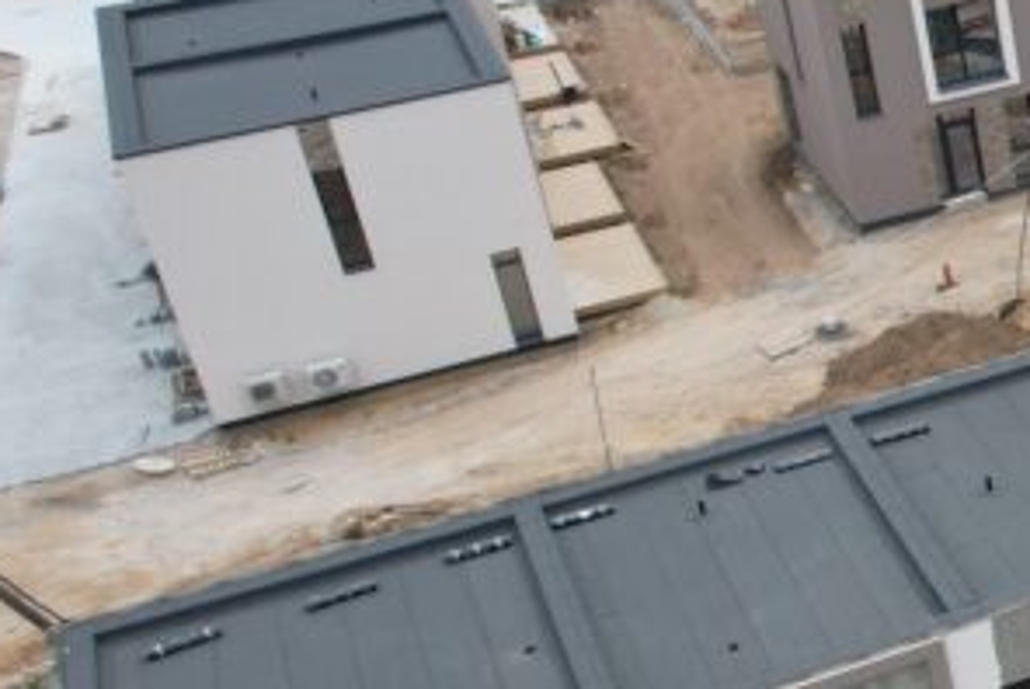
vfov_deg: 18.0
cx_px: 1768
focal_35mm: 76
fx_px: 2177
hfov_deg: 20.4
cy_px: 322
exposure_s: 1/1000
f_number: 2.8
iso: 100
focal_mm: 8.38
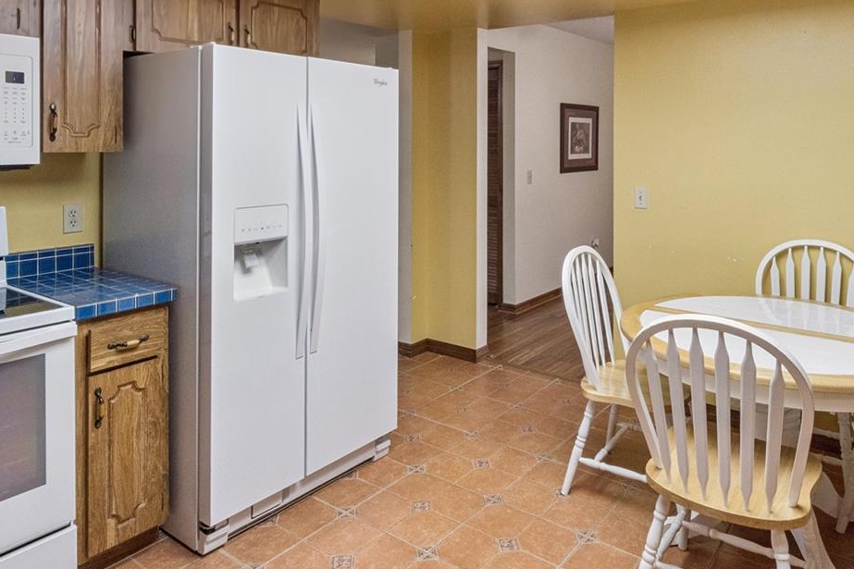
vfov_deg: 47.7
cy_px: 143
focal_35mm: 26
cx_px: 483
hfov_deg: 69.1
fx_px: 617
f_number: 11
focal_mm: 10
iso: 1600
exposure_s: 1/30
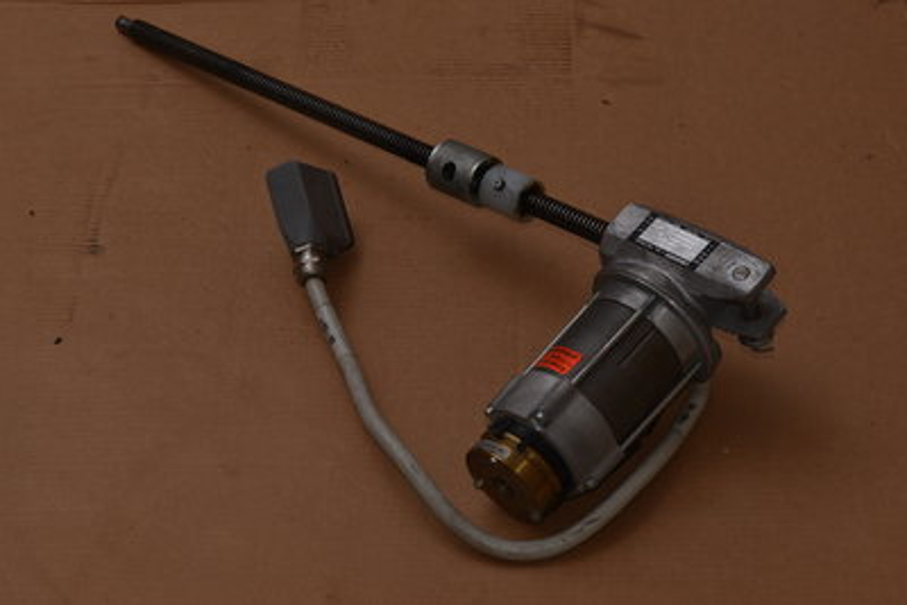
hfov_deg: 19.4
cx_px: 454
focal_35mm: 105
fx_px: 2646
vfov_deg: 13.1
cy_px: 302
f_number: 18
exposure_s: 1/60
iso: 100
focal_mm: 105
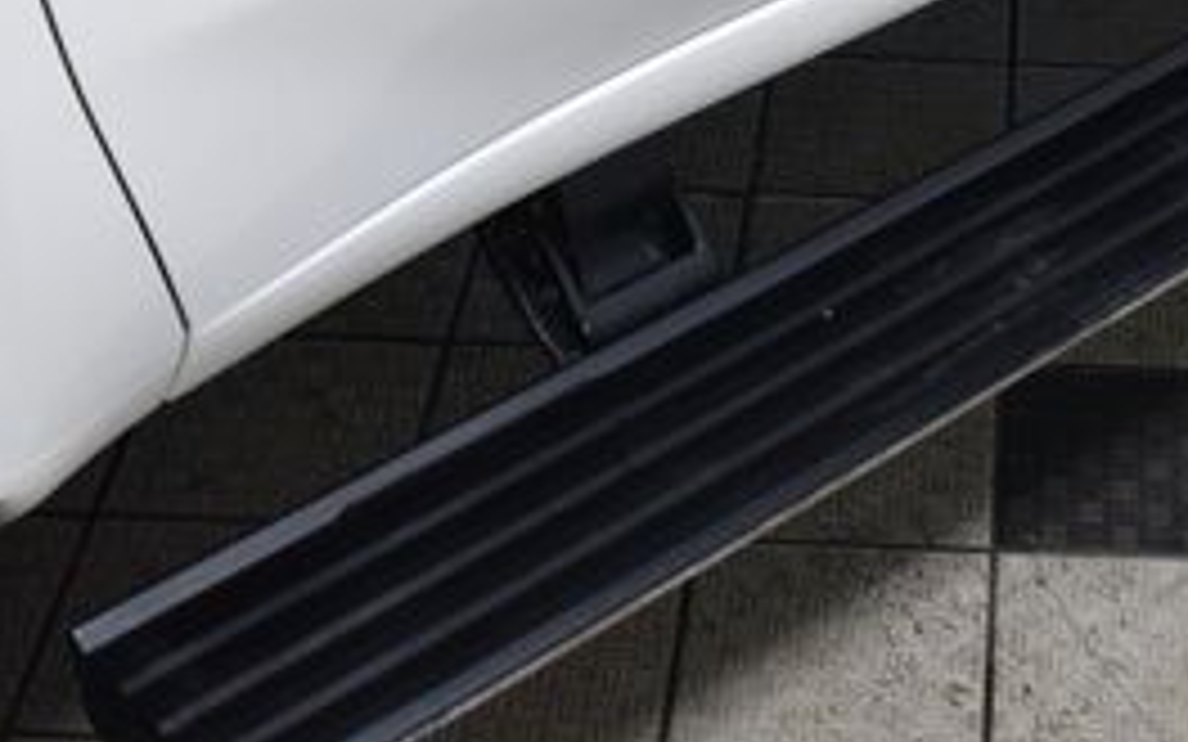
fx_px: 2882
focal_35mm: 89
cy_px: -61
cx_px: 1210
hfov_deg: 22.3
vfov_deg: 14.4
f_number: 6.3
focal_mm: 24
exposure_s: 1/15
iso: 640
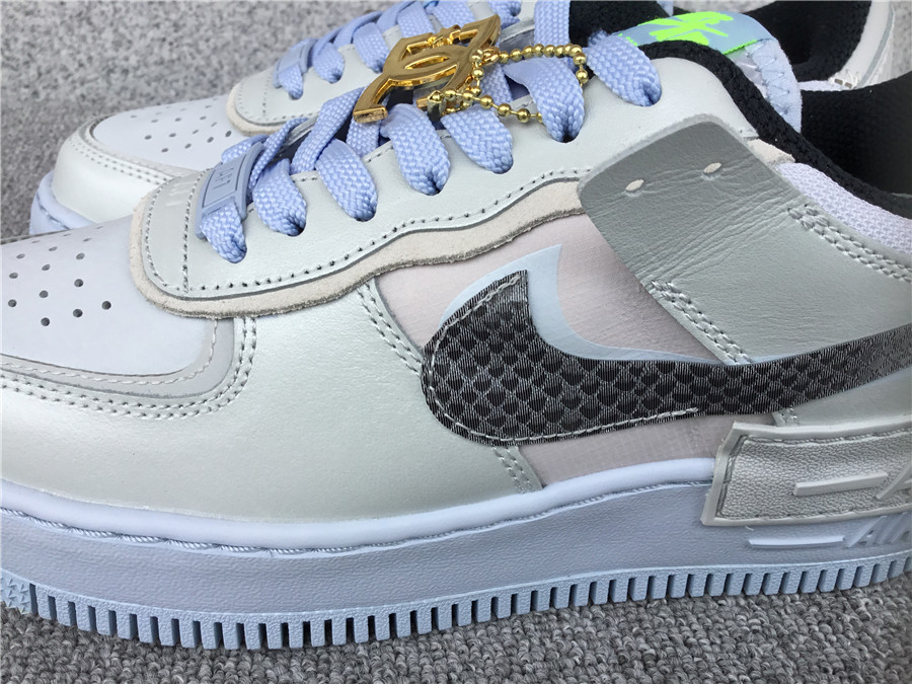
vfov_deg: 45.4
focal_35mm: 31
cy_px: 342
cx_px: 456
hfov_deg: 58.4
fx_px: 817
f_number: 2.4
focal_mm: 3.3
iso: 25
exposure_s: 1/433
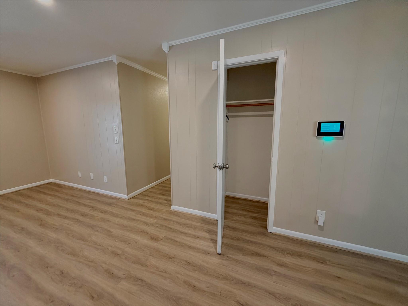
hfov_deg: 102.1
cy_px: 153
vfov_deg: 85.7
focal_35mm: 14
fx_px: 165
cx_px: 204
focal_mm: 2.22
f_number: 2.2
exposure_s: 1/60
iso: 320
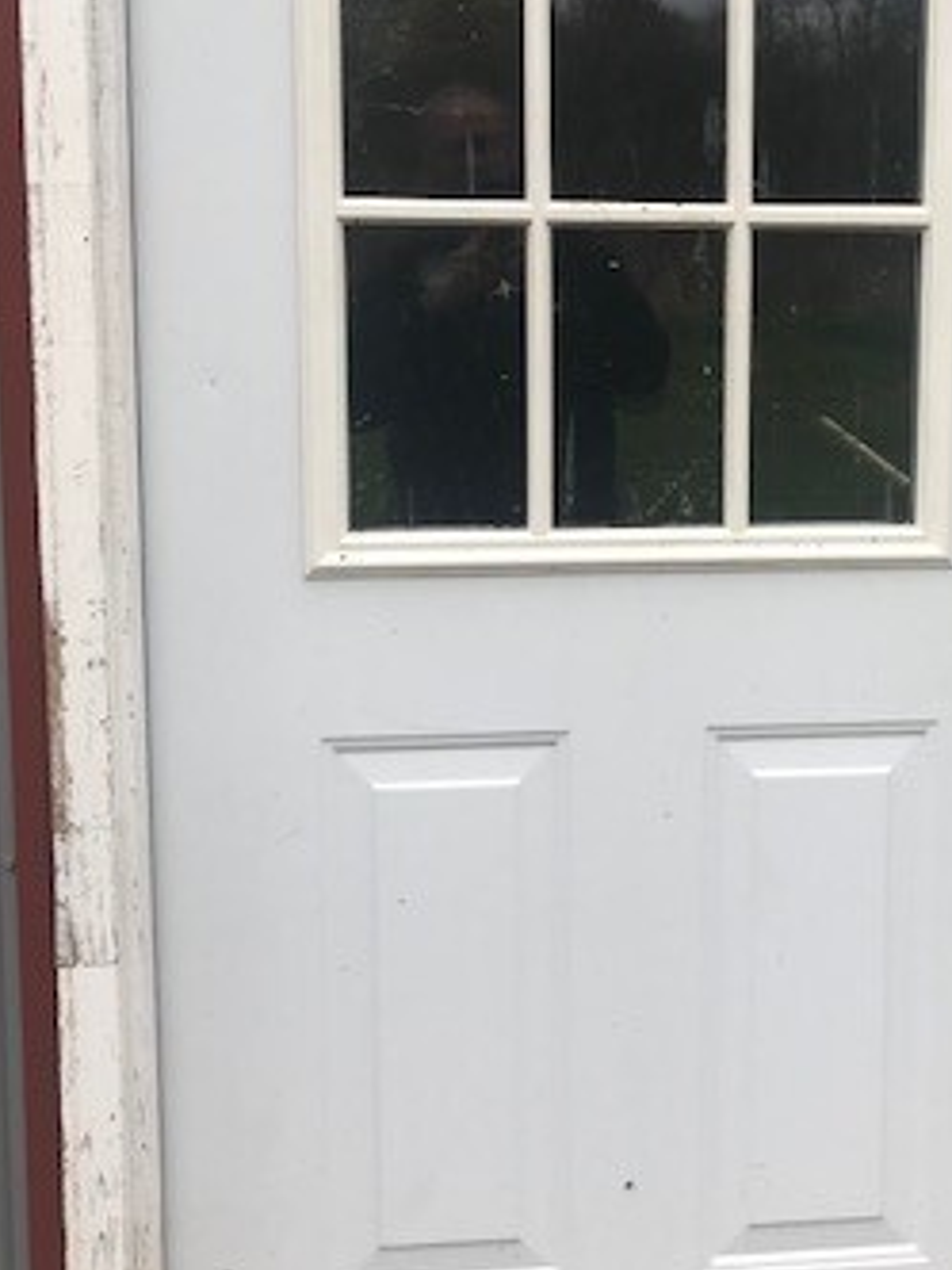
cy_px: 455
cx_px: 795
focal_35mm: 54
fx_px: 1980
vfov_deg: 35.3
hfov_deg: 26.4
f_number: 1.8
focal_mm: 3.99
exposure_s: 1/377
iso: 20
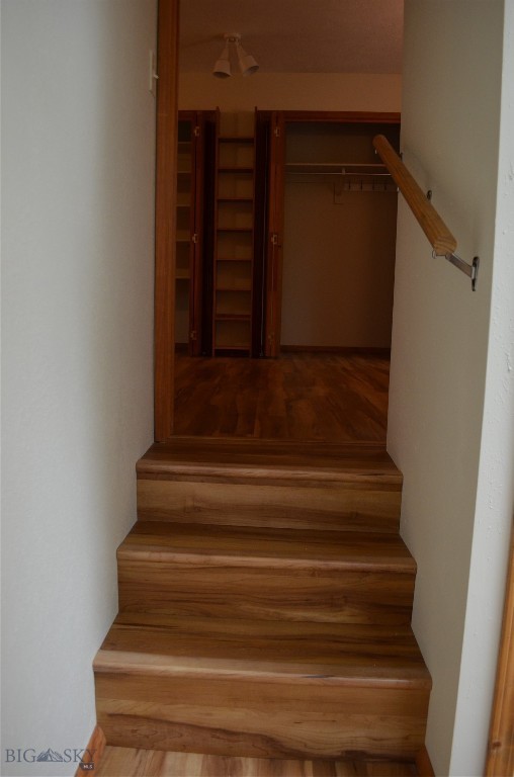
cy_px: 388
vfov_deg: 67.5
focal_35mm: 27
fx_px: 581
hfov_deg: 47.7
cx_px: 257
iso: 720
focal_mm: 18
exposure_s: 1/60
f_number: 4
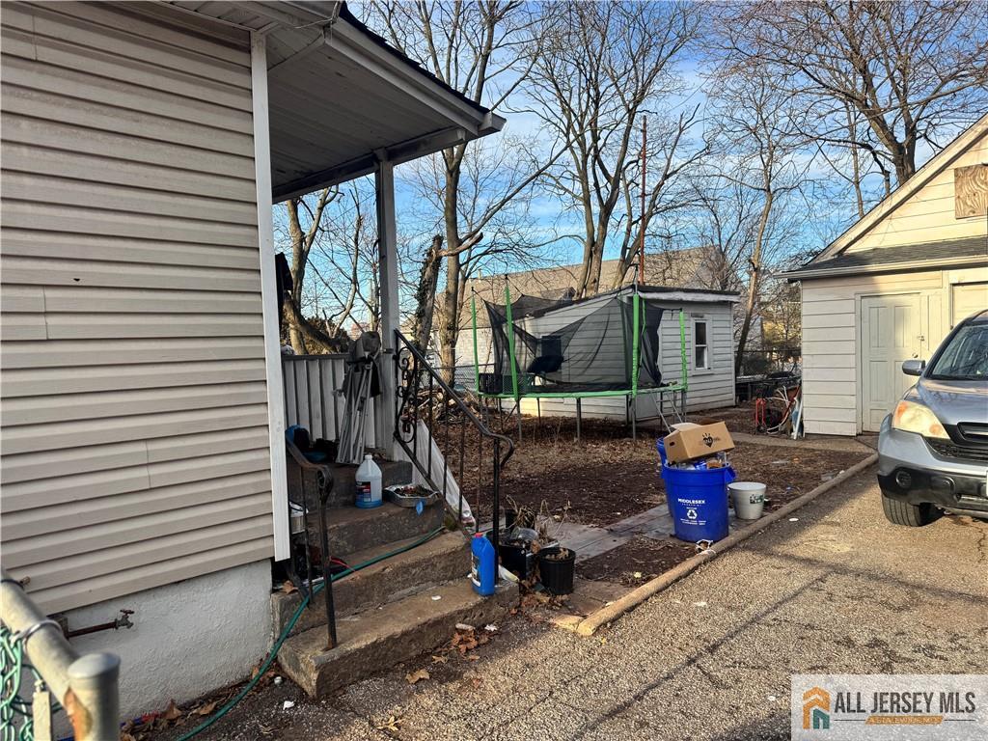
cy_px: 370
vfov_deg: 56.8
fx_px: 685
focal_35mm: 24
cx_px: 494
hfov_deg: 71.6
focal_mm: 6.76
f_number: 1.78
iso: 80
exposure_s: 1/1311
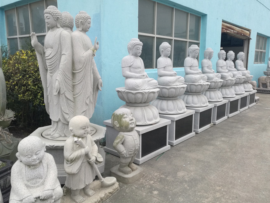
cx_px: 144
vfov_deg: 48.2
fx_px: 226
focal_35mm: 29
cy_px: 94
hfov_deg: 61.6
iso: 80
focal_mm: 4.04
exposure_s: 1/100
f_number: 2
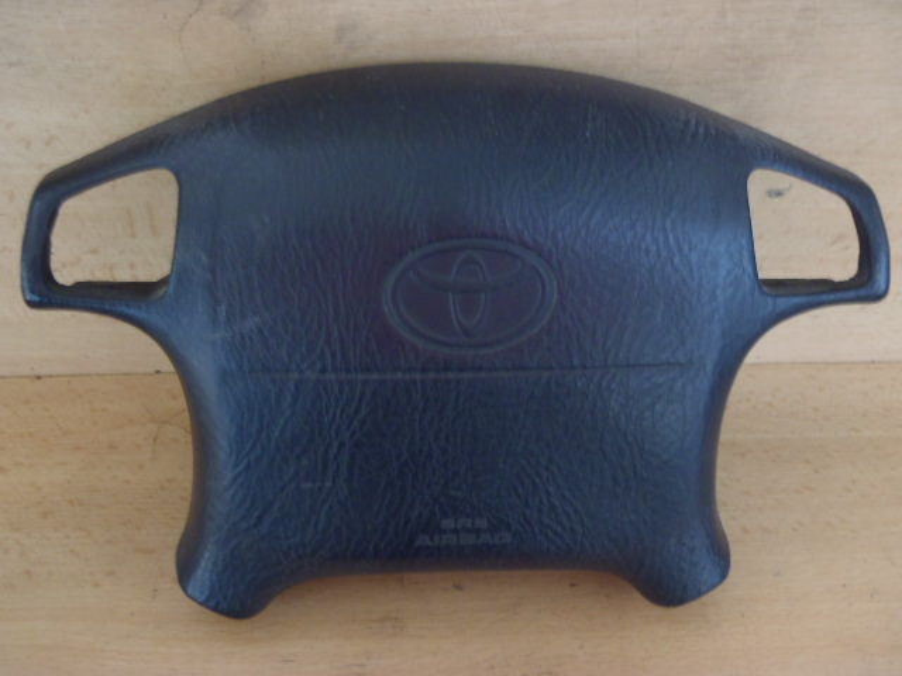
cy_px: 338
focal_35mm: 38
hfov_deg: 49.0
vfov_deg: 37.7
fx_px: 990
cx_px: 451
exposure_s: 1/4
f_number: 4.6
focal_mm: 6.83
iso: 320
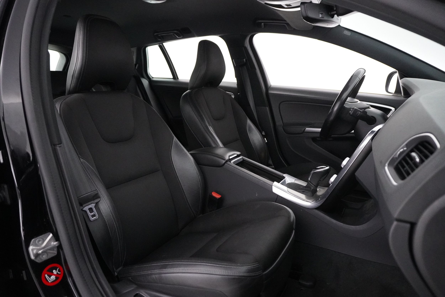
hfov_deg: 73.7
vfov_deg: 53.1
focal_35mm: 24
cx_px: 222
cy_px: 148
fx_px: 297
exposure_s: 1/100
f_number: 3.5
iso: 6400
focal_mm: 16
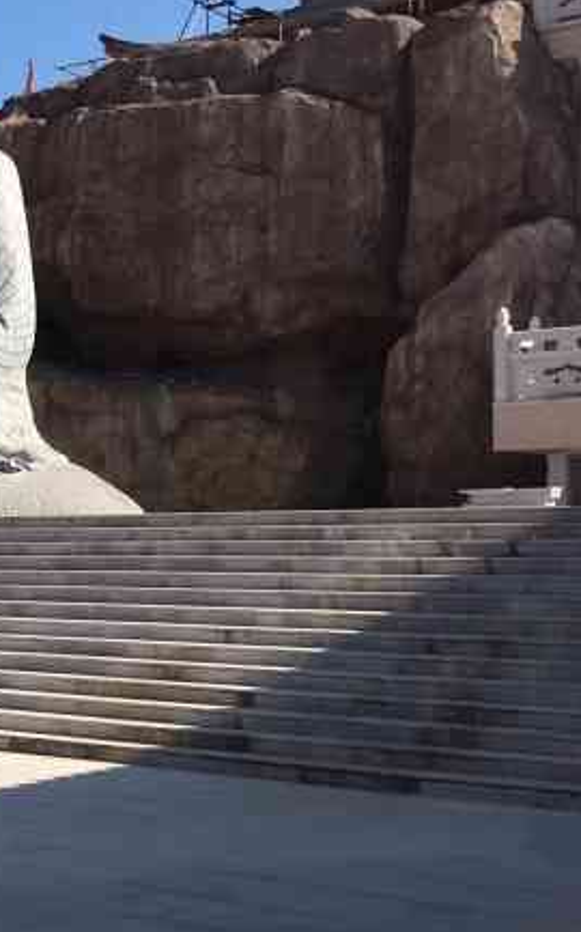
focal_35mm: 64
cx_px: -105
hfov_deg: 19.2
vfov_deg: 32.0
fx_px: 1624
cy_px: 511
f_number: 1.8
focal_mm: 3.99
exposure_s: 1/2907
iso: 20
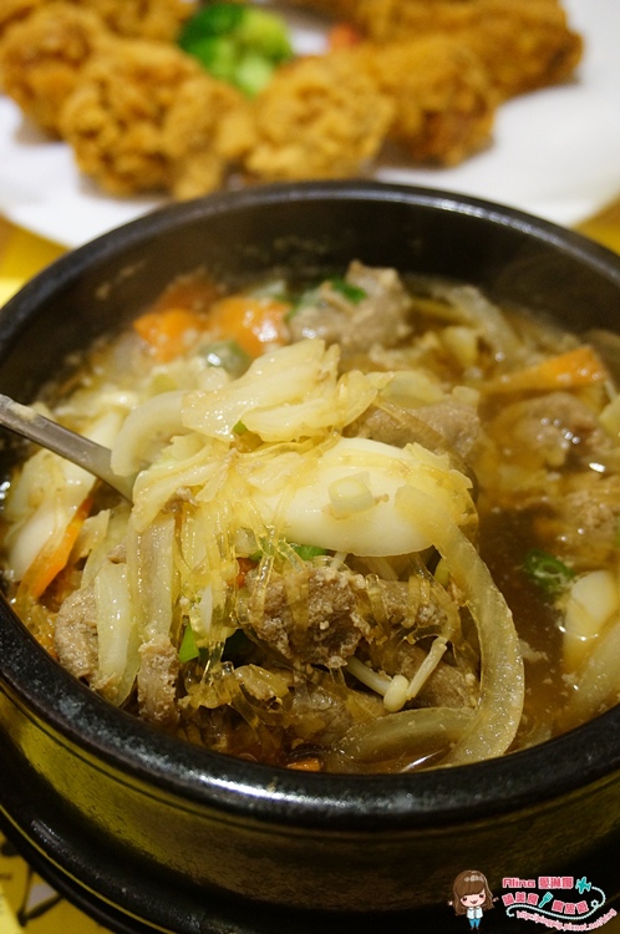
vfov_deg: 46.5
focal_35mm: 42
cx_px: 310
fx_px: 1088
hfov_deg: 31.8
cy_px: 467
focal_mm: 28
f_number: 4.5
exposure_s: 1/100
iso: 1600
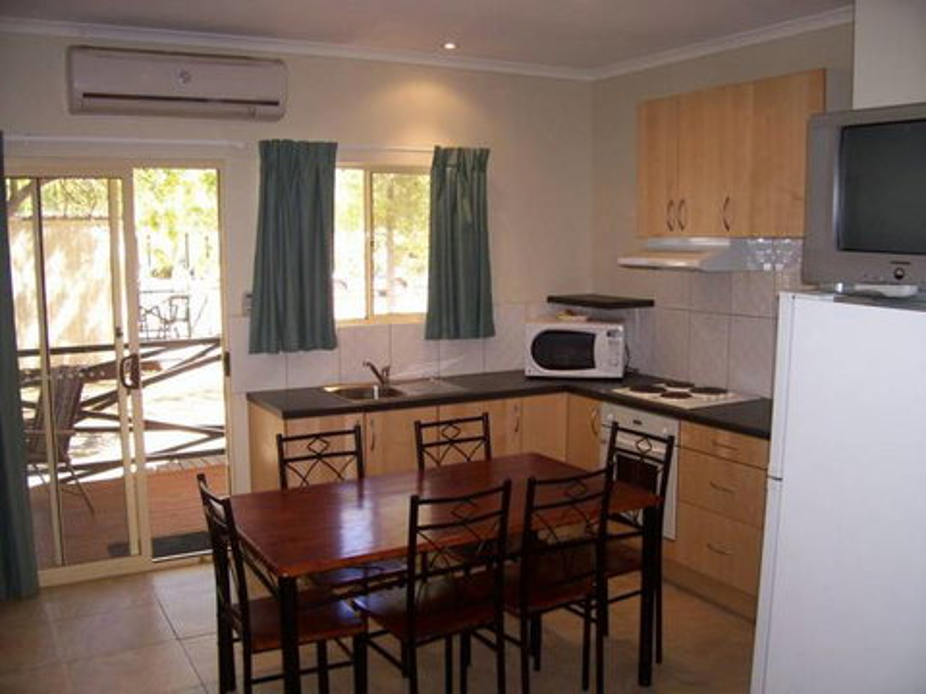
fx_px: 910
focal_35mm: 34
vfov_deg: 41.8
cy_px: 347
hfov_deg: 54.0
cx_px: 463
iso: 80
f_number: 2.7
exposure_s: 1/64
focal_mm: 5.6
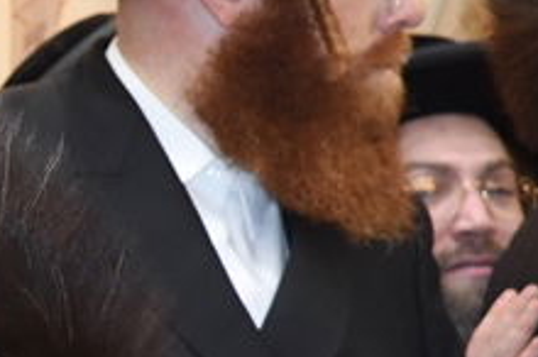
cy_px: 341
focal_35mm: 513
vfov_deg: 2.7
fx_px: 7655
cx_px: -699
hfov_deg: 4.0
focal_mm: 110
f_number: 5.6
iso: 3200
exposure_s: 1/125
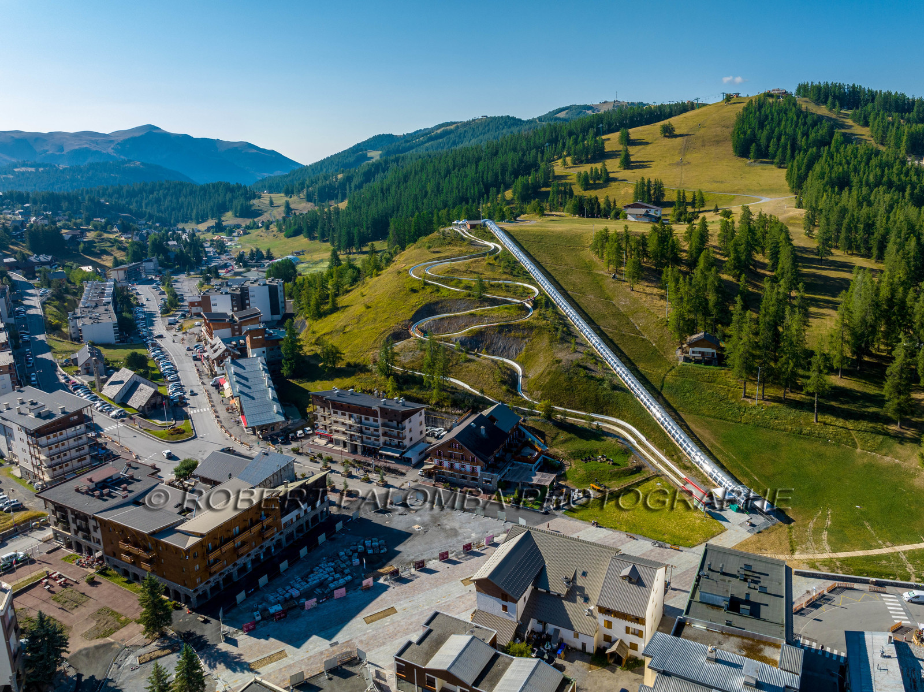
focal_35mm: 24
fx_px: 640
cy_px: 346
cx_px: 462
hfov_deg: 71.6
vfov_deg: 56.8
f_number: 8
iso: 100
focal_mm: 12.3
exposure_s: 1/200
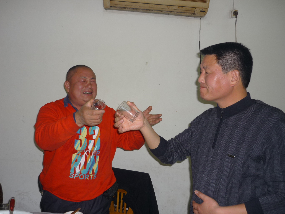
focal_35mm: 33
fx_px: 272
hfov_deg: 55.4
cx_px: 142
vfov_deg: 42.9
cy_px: 107
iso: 100
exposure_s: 1/30
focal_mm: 5.5
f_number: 2.8
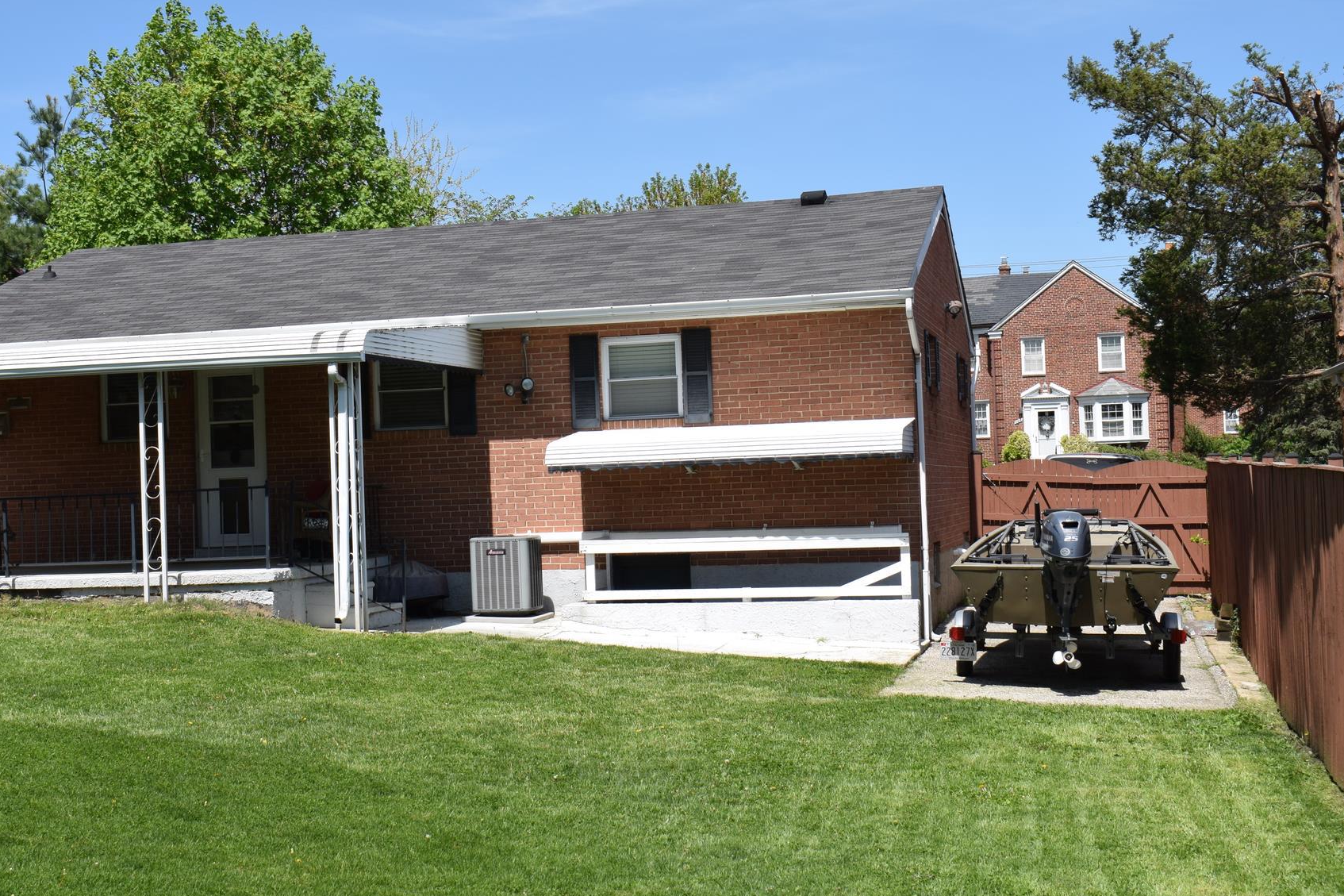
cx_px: 569
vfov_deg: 25.7
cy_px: 464
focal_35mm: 53
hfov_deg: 37.7
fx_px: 1964
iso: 200
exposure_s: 1/400
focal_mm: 29
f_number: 10
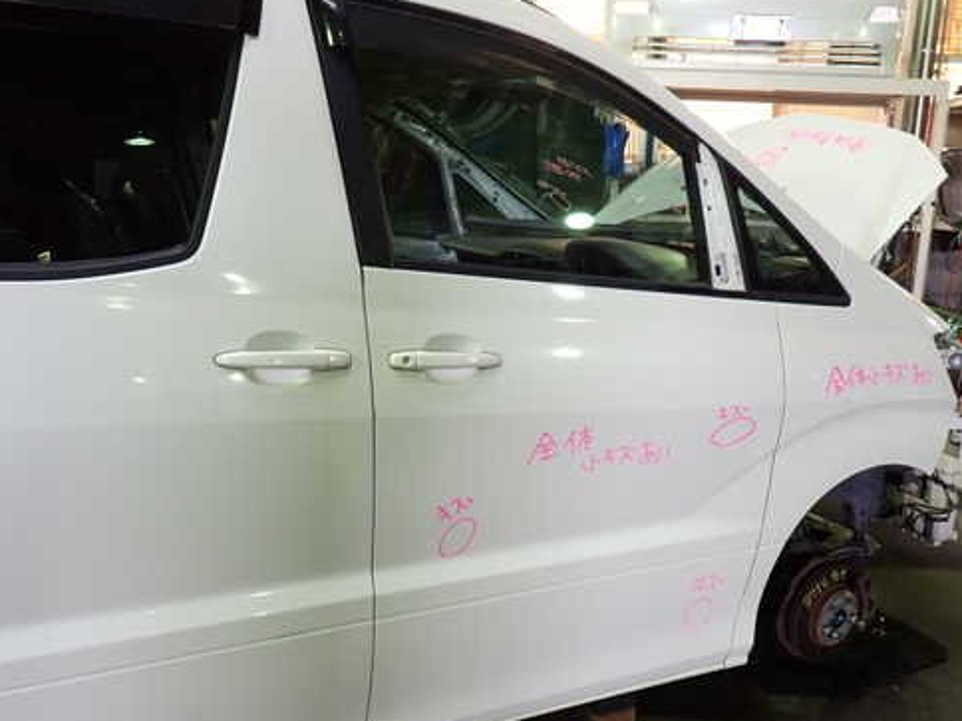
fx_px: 862
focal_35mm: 31
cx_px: 529
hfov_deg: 58.2
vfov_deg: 45.4
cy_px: 371
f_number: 2
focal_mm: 4.5
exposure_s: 1/40
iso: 200
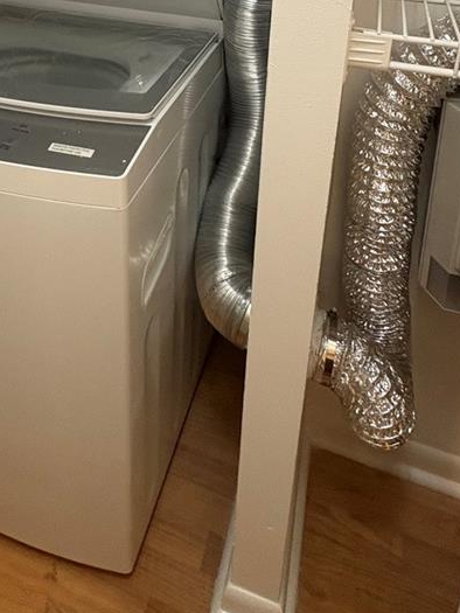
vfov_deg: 48.7
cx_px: 151
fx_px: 567
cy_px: 27
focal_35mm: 32
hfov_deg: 43.5
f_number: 2.2
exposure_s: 1/60
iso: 400
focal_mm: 2.22
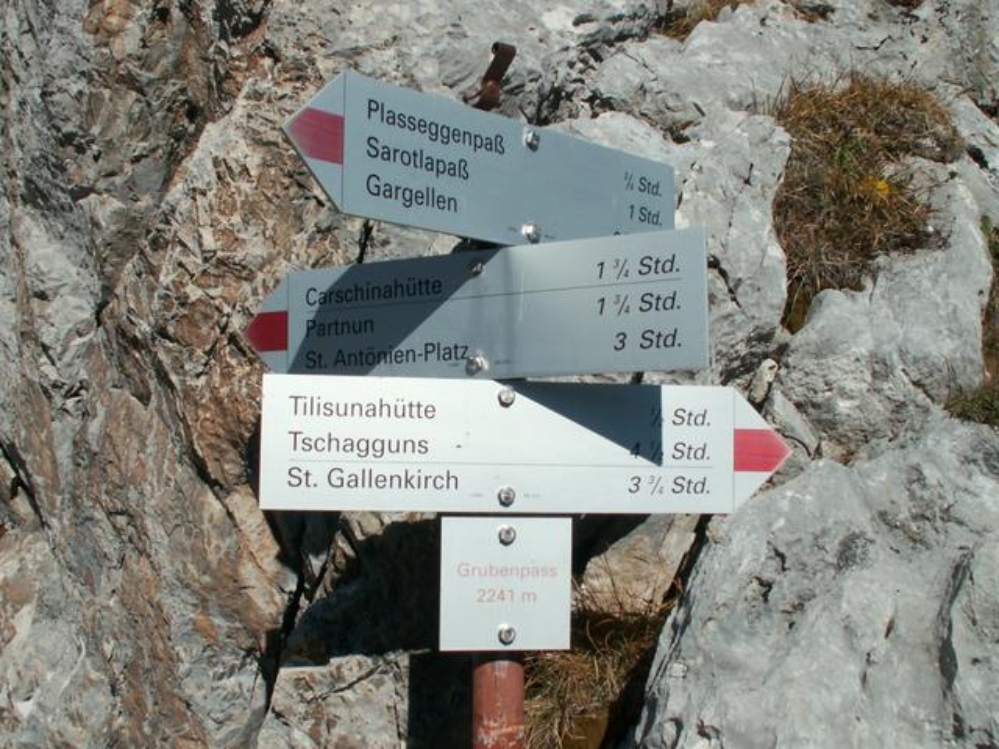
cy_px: 374
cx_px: 500
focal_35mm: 39
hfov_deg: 47.9
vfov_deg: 36.8
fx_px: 1126
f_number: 5
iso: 50
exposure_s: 1/800
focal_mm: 6.44
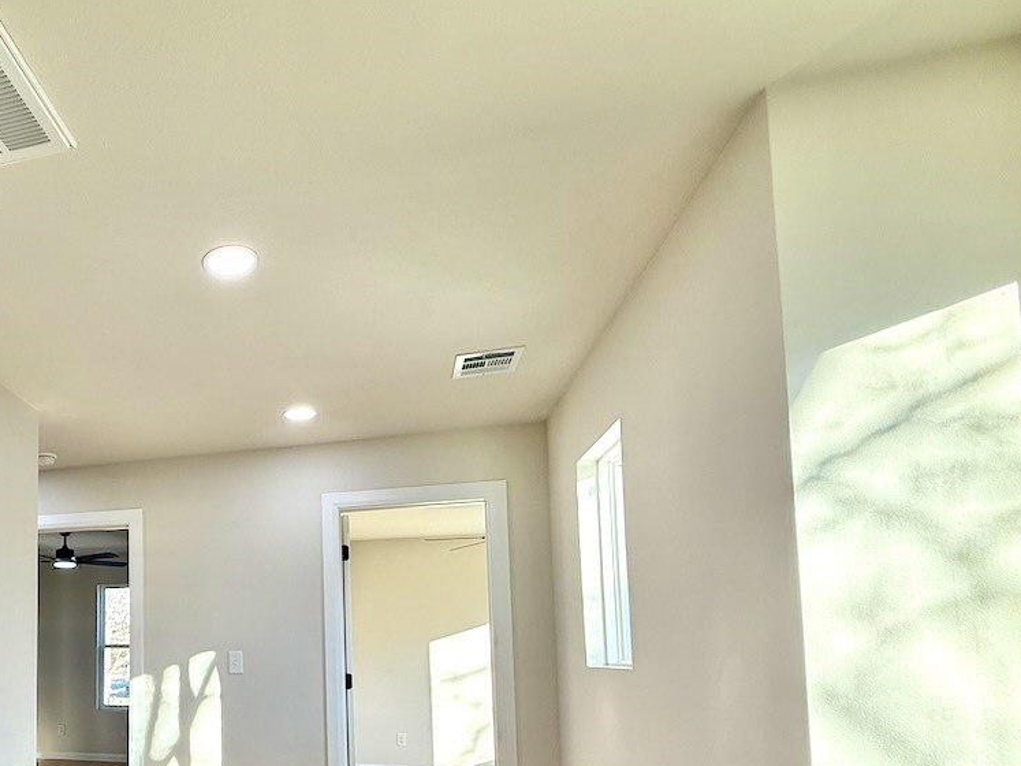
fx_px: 708
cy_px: 609
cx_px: 178
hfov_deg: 64.1
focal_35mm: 24
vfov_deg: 53.2
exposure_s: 1/120
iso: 125
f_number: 2.2
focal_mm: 2.22
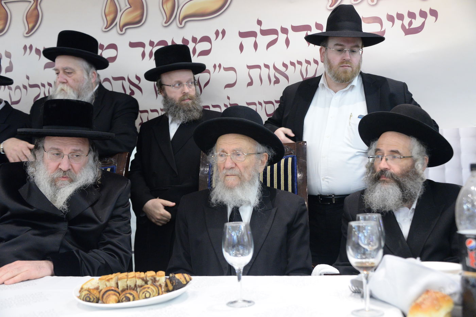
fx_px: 529
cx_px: 238
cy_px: 158
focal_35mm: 40
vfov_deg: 33.4
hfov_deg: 48.5
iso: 4000
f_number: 4
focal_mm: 40
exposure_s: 1/60
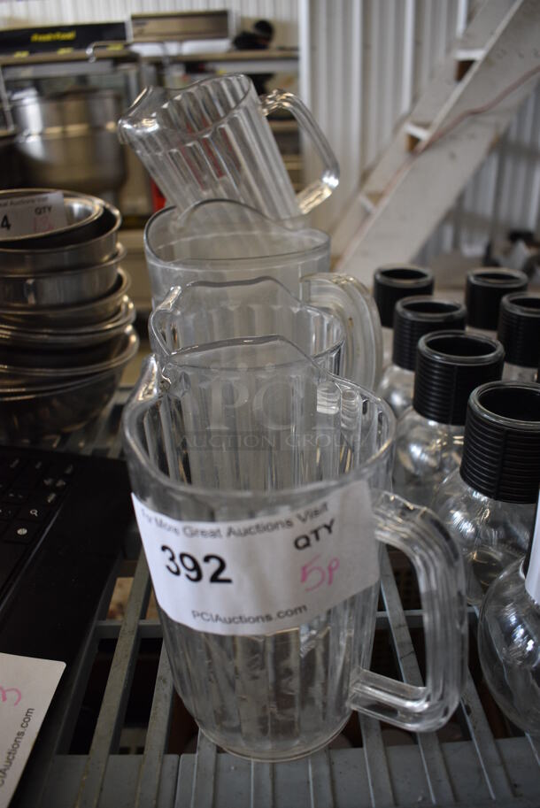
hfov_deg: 48.0
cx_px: 270
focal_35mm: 27
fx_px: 607
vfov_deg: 67.3
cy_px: 404
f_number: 3.5
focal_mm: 18
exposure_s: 1/200
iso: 800
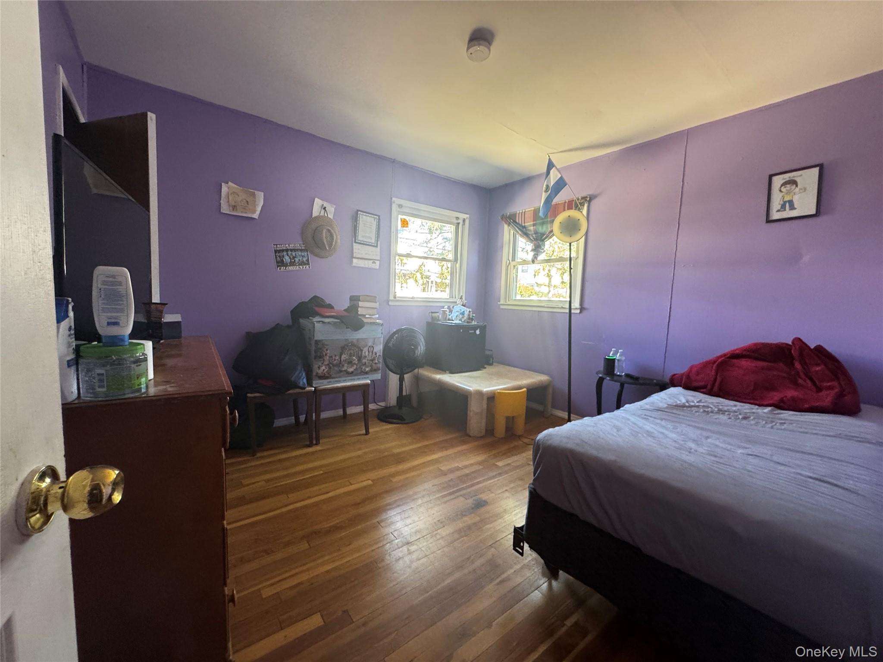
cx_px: 442
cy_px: 331
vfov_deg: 85.7
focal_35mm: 14
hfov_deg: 102.1
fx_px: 357
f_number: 2.2
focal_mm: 2.22
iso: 320
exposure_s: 1/60
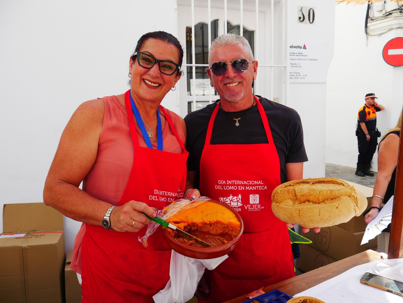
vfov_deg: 49.8
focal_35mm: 28
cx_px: 202
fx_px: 326
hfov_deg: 63.4
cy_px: 152
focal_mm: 14
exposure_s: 1/320
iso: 200
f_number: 5.6
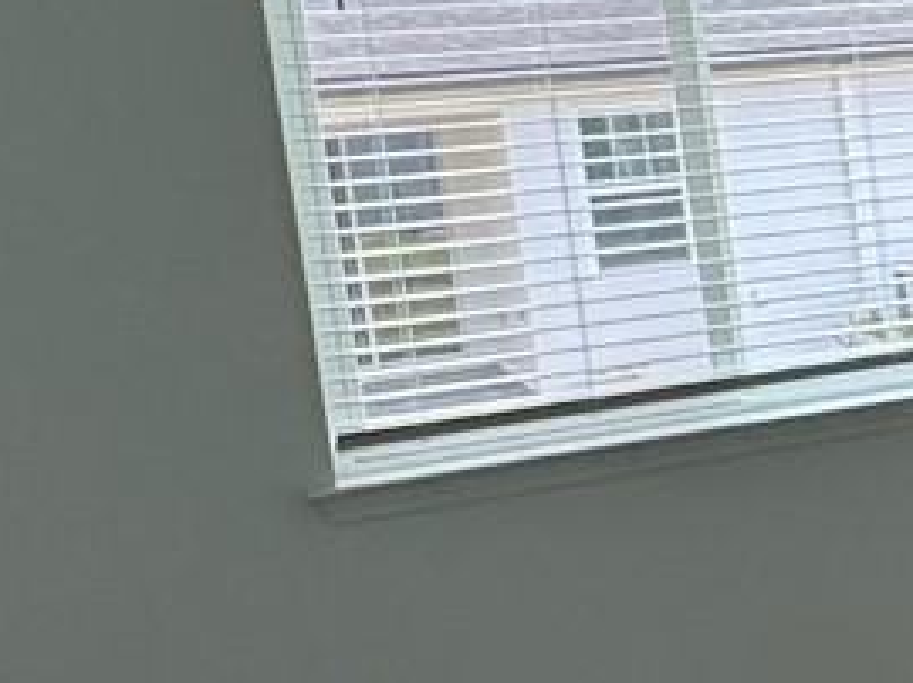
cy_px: 254
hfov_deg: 17.8
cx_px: 1741
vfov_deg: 17.7
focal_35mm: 83
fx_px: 2187
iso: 40
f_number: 2.2
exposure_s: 1/186
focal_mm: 2.22
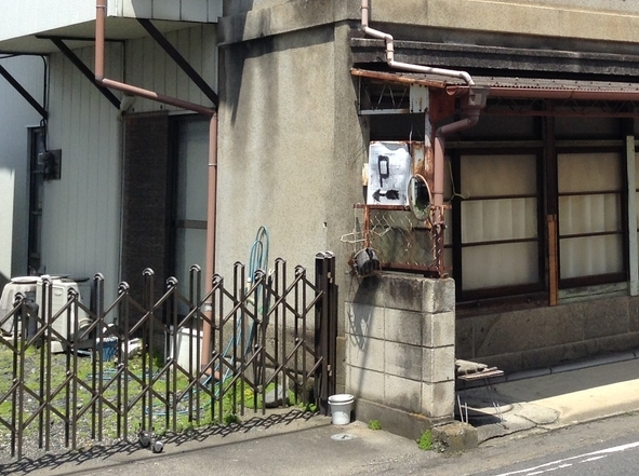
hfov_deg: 28.1
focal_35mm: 67
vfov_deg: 21.3
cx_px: 553
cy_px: 31
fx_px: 1235
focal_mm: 3.3
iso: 25
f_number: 2.4
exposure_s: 1/1093
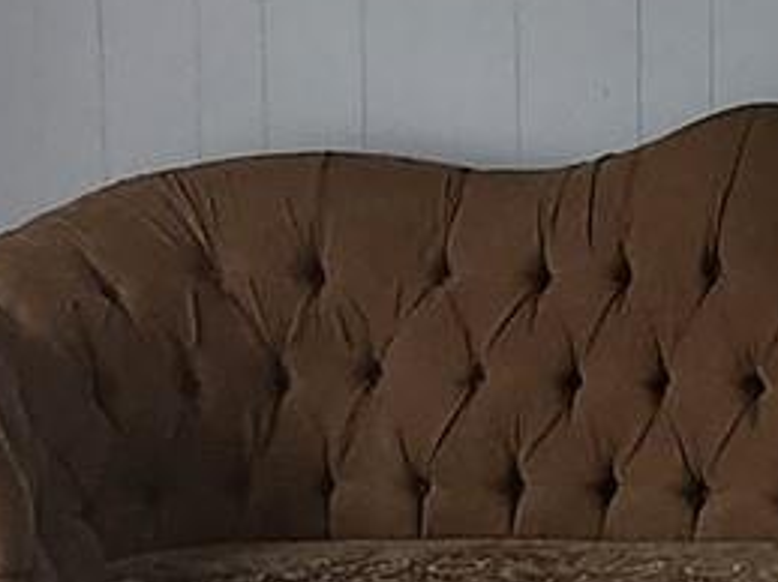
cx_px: 345
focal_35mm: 182
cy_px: 678
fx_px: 4089
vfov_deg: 8.1
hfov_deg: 10.9
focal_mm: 5.4
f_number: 1.8
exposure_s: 1/60
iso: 640
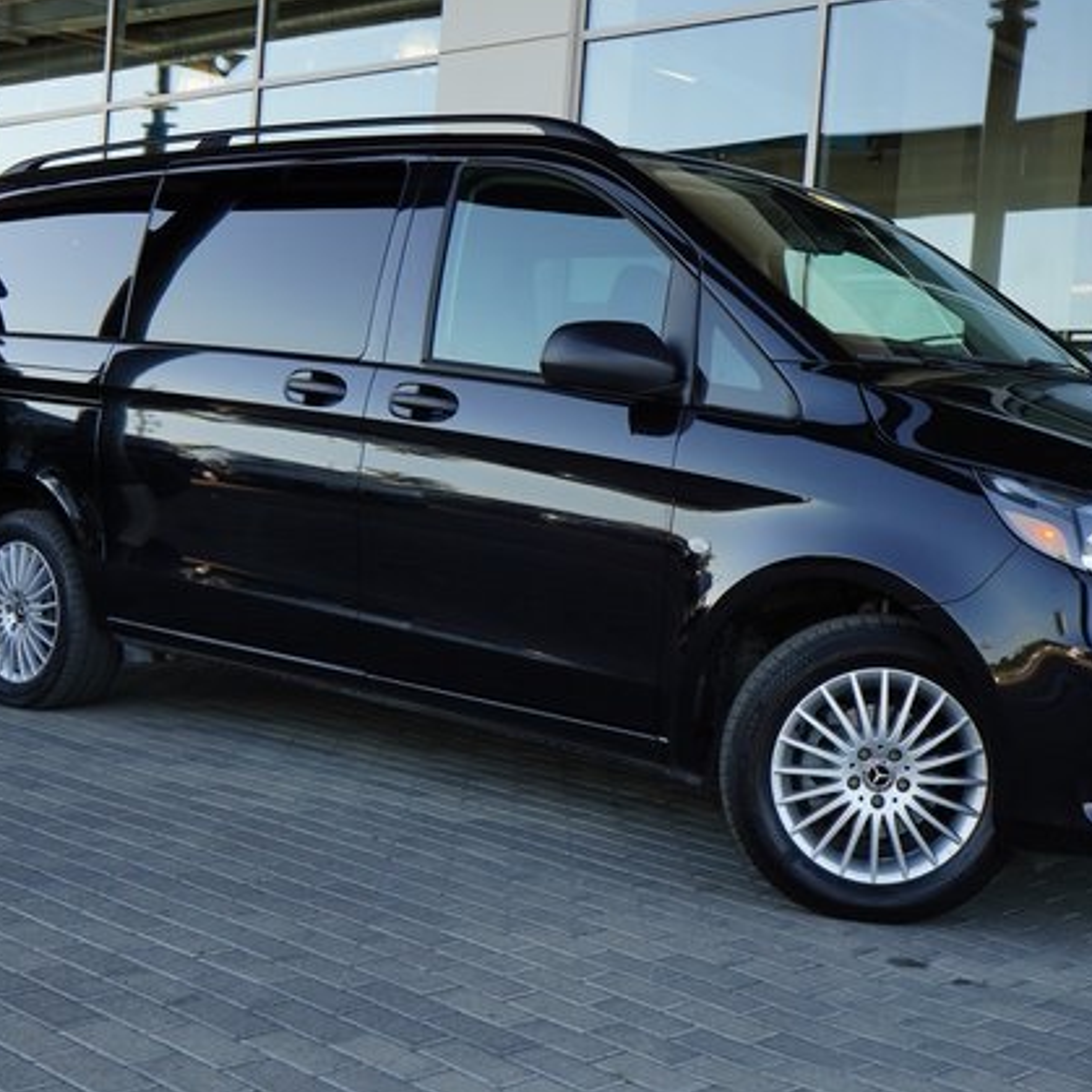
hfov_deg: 35.2
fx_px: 1713
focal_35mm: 48
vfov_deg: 35.4
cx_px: 649
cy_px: 543
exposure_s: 1/400
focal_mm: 37
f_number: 8
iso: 1000
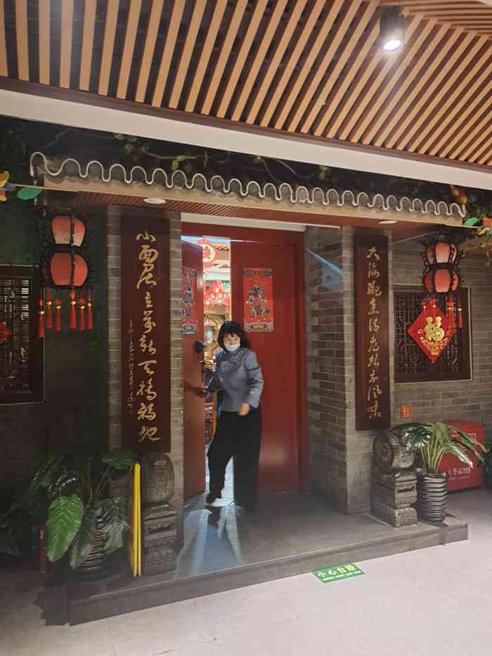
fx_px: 493
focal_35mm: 26
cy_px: 328
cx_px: 246
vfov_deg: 67.3
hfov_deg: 53.1
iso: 100
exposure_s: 1/33
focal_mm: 5.58
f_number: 1.8
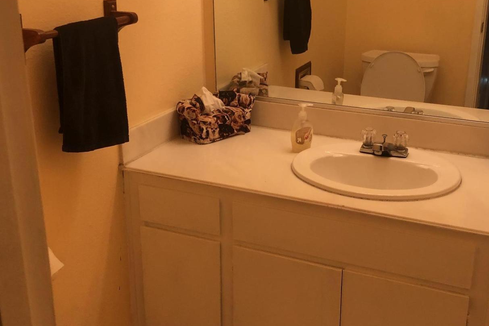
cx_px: 270
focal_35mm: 48
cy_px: 159
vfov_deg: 28.1
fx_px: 652
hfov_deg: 41.1
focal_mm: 4
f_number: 1.8
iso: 40
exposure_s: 1/30
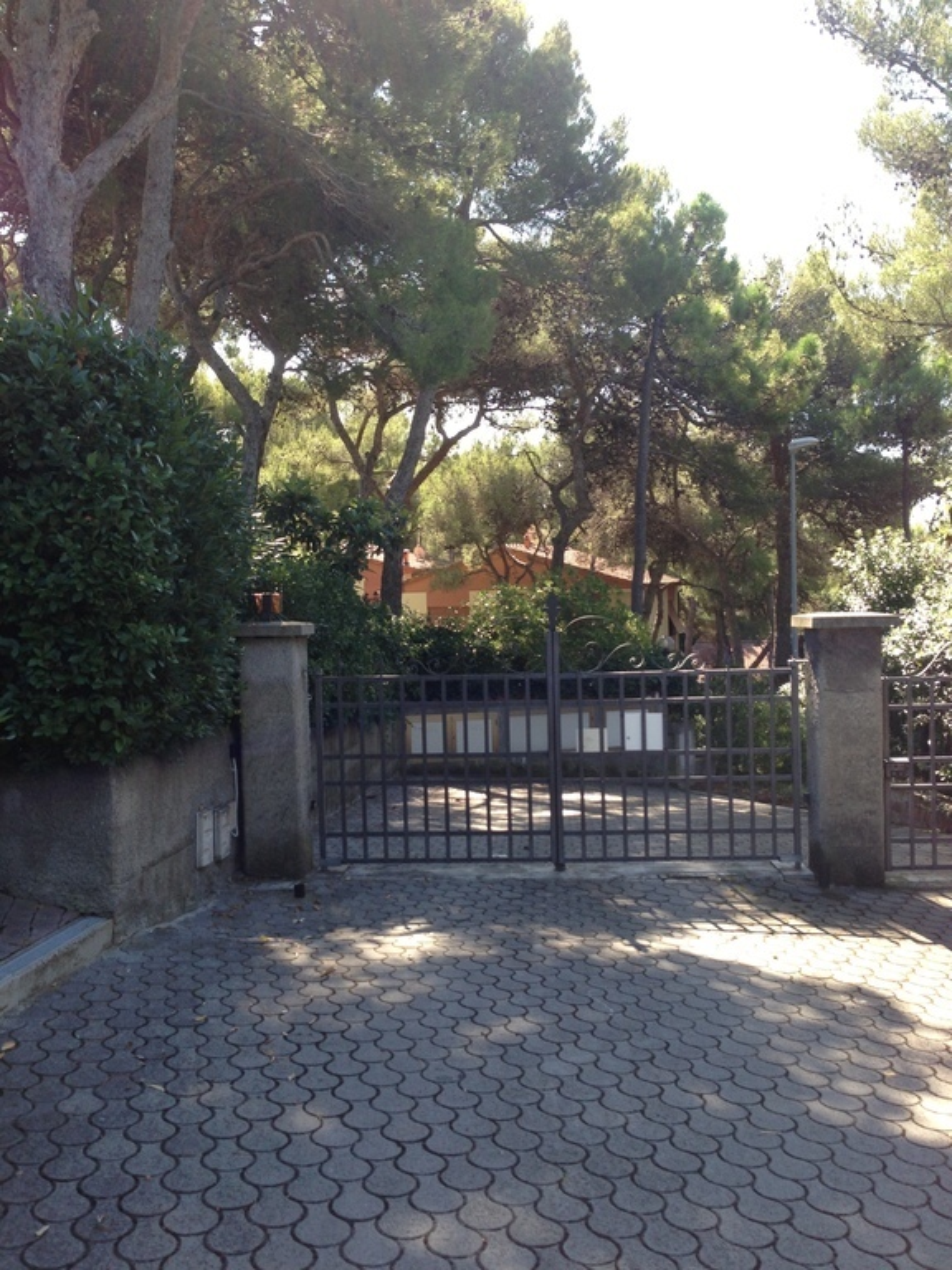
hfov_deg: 42.9
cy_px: 635
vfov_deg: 55.4
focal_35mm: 33
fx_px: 1210
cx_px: 476
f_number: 2.4
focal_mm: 4.13
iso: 50
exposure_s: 1/239
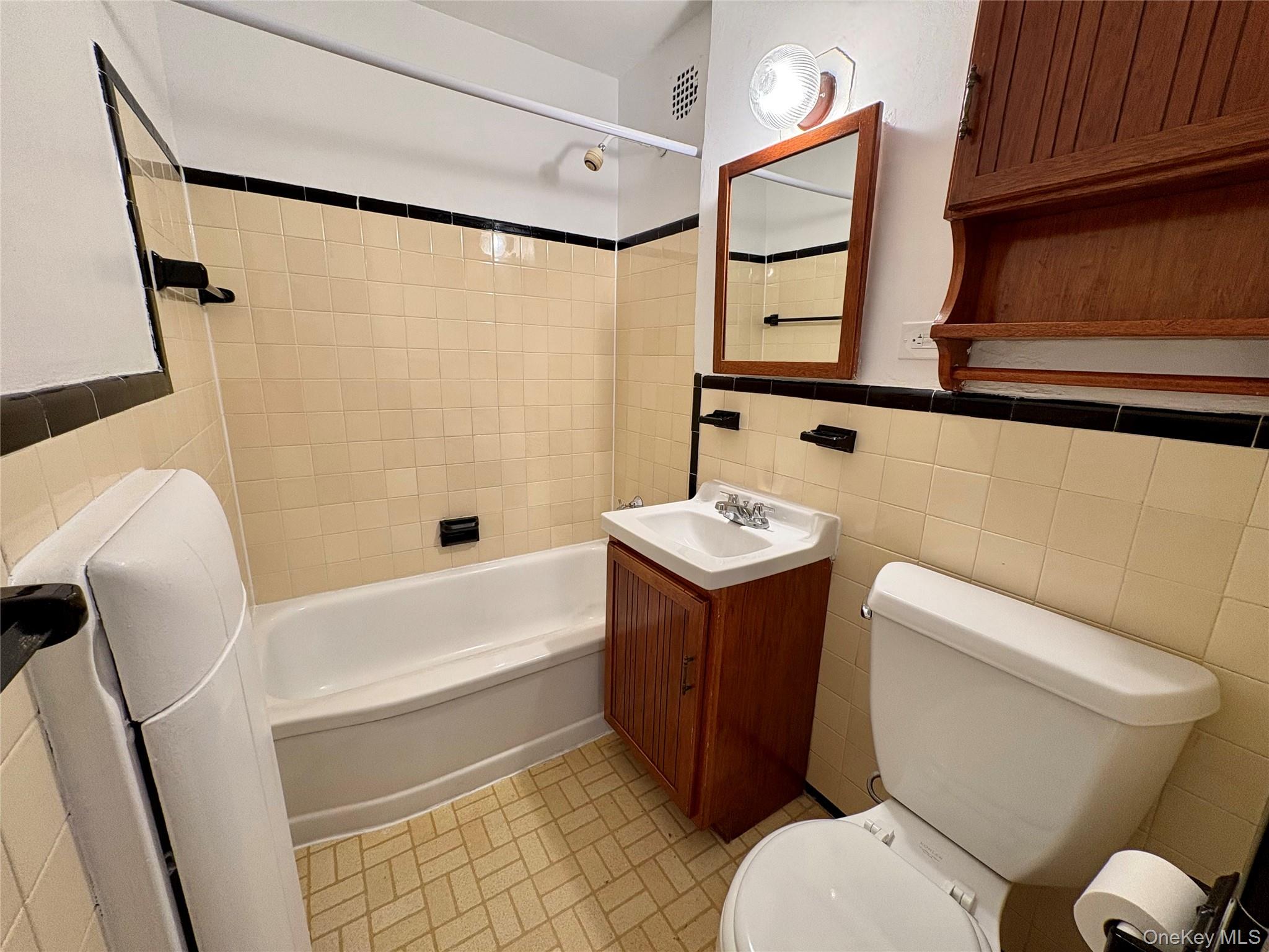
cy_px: 476
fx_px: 513
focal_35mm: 14
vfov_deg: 85.7
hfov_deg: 102.1
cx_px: 634
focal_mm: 2.22
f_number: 2.2
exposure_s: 1/60
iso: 160
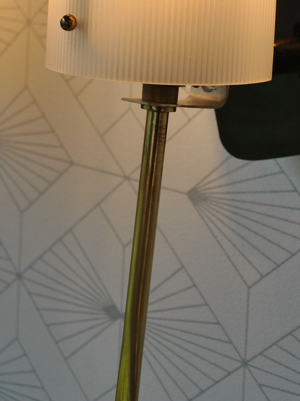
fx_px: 1168
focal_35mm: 101
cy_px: -10
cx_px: 212
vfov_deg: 18.9
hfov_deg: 14.6
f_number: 5.6
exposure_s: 1/125
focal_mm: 24
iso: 100
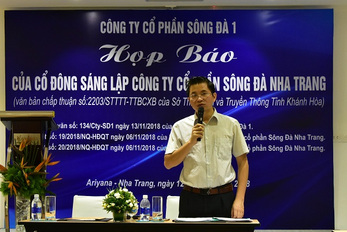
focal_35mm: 93
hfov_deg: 21.9
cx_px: 174
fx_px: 896
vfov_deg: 14.7
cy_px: 116
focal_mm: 62
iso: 4000
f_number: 8
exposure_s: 1/80
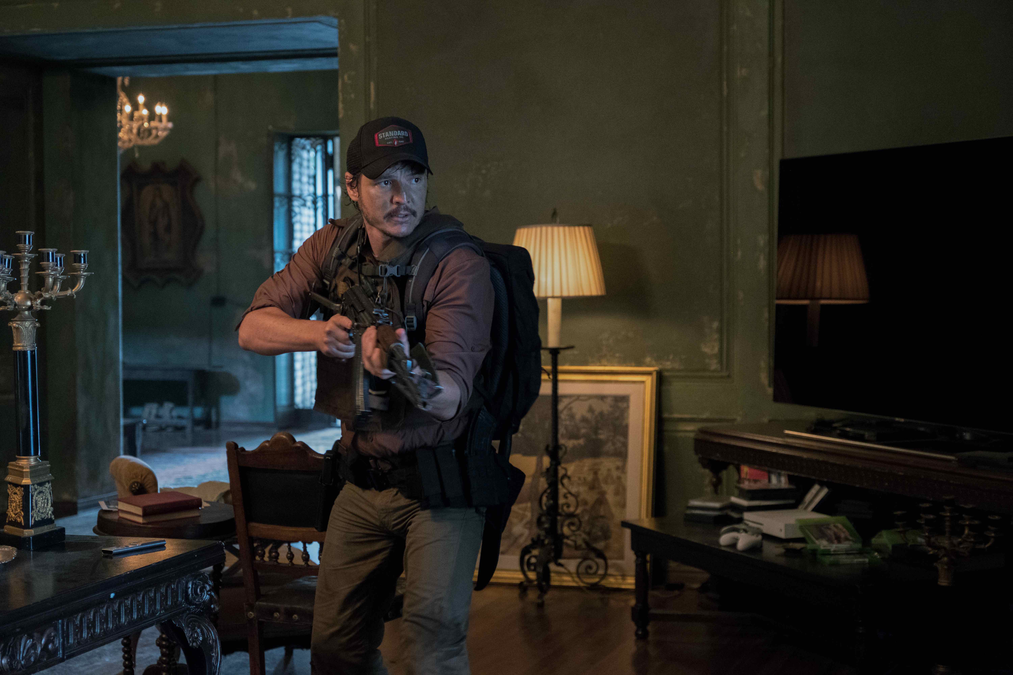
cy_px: 338
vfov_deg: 21.2
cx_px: 506
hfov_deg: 31.4
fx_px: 1801
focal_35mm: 64
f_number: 3.2
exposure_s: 1/40
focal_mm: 42.7
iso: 4000
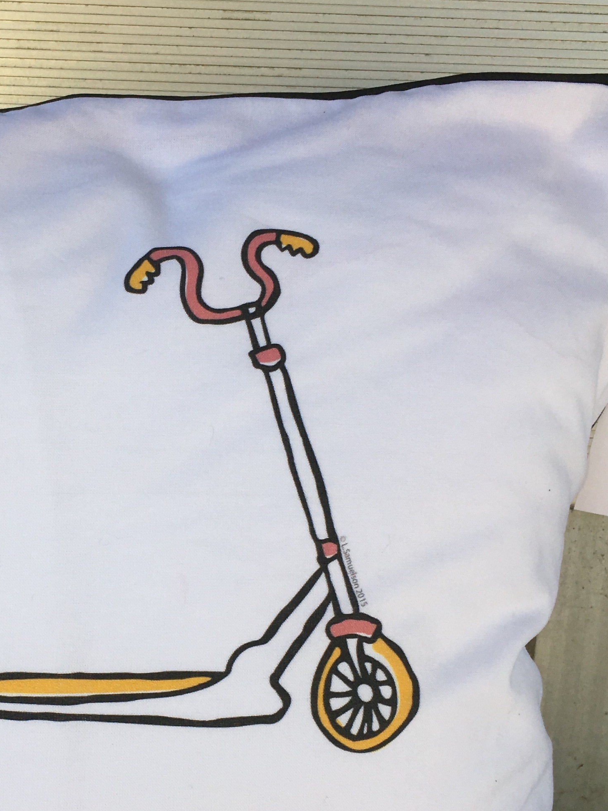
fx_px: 1405
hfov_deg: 23.8
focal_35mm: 60
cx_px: 68
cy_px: 565
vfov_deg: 31.8
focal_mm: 4.15
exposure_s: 1/574
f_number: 2.2
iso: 25
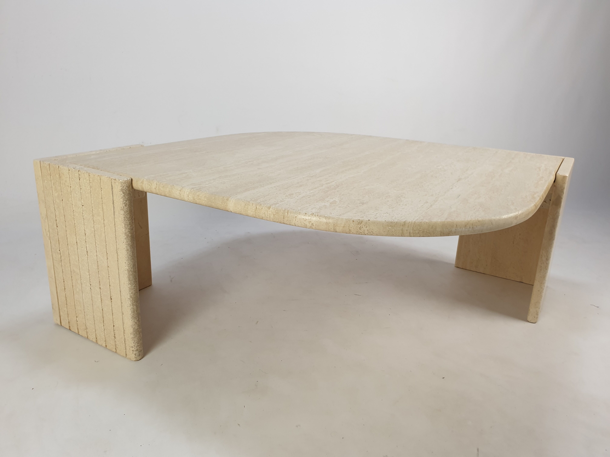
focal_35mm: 26
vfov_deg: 53.1
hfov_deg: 67.3
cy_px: 228
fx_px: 458
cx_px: 305
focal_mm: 4.3
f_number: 2.4
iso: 80
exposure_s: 1/100
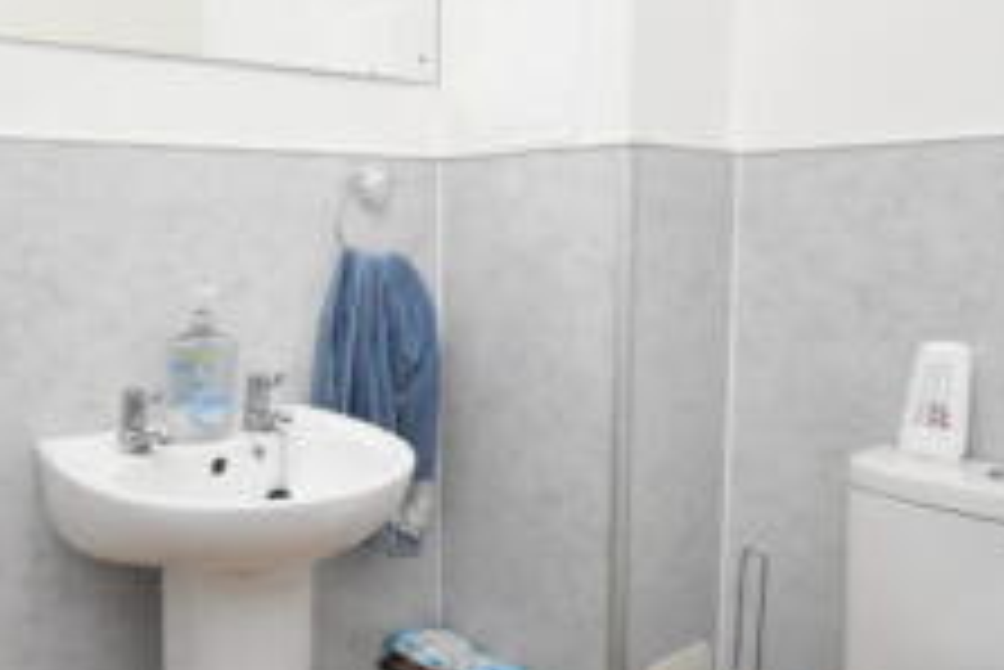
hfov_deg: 56.9
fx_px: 893
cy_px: 299
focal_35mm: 32
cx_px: 302
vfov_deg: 41.1
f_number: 4
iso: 3200
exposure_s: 1/60
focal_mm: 10
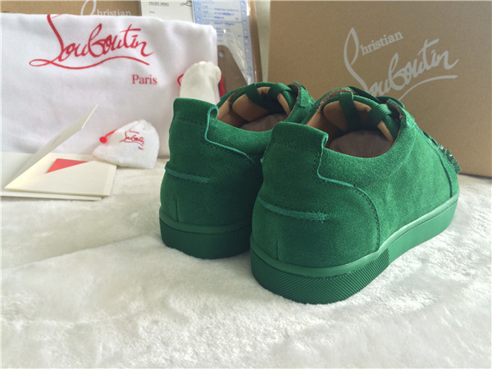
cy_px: 184
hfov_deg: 61.7
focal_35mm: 29
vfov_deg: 48.2
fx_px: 412
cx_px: 246
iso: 40
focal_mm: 4.15
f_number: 2.2
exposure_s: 1/33
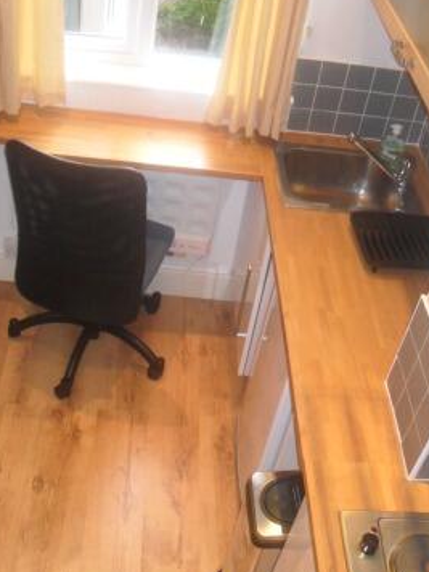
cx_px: 227
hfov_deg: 32.9
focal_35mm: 44
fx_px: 727
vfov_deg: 42.9
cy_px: 286
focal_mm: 6.2
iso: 200
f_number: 2.8
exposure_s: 1/45
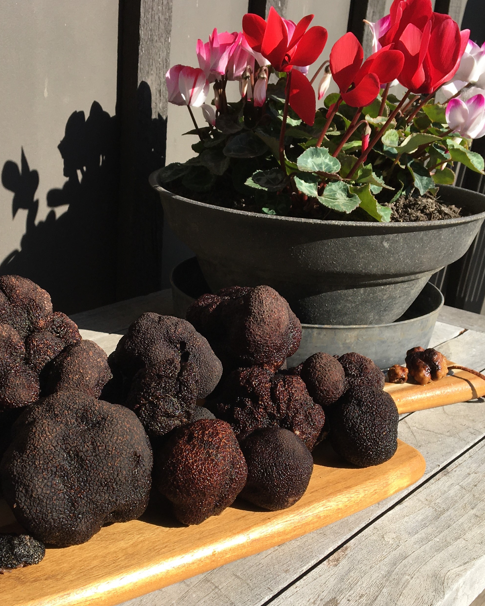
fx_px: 790
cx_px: 167
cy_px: 332
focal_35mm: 44
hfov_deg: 33.9
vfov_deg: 42.0
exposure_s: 1/1131
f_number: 2.2
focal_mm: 4.15
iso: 25
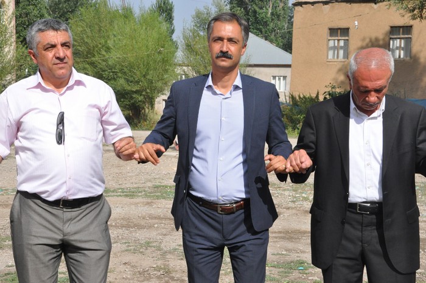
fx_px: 851
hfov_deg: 28.1
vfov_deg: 18.9
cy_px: 142
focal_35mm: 72
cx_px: 213
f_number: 16
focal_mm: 48
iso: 1250
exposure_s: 1/1000
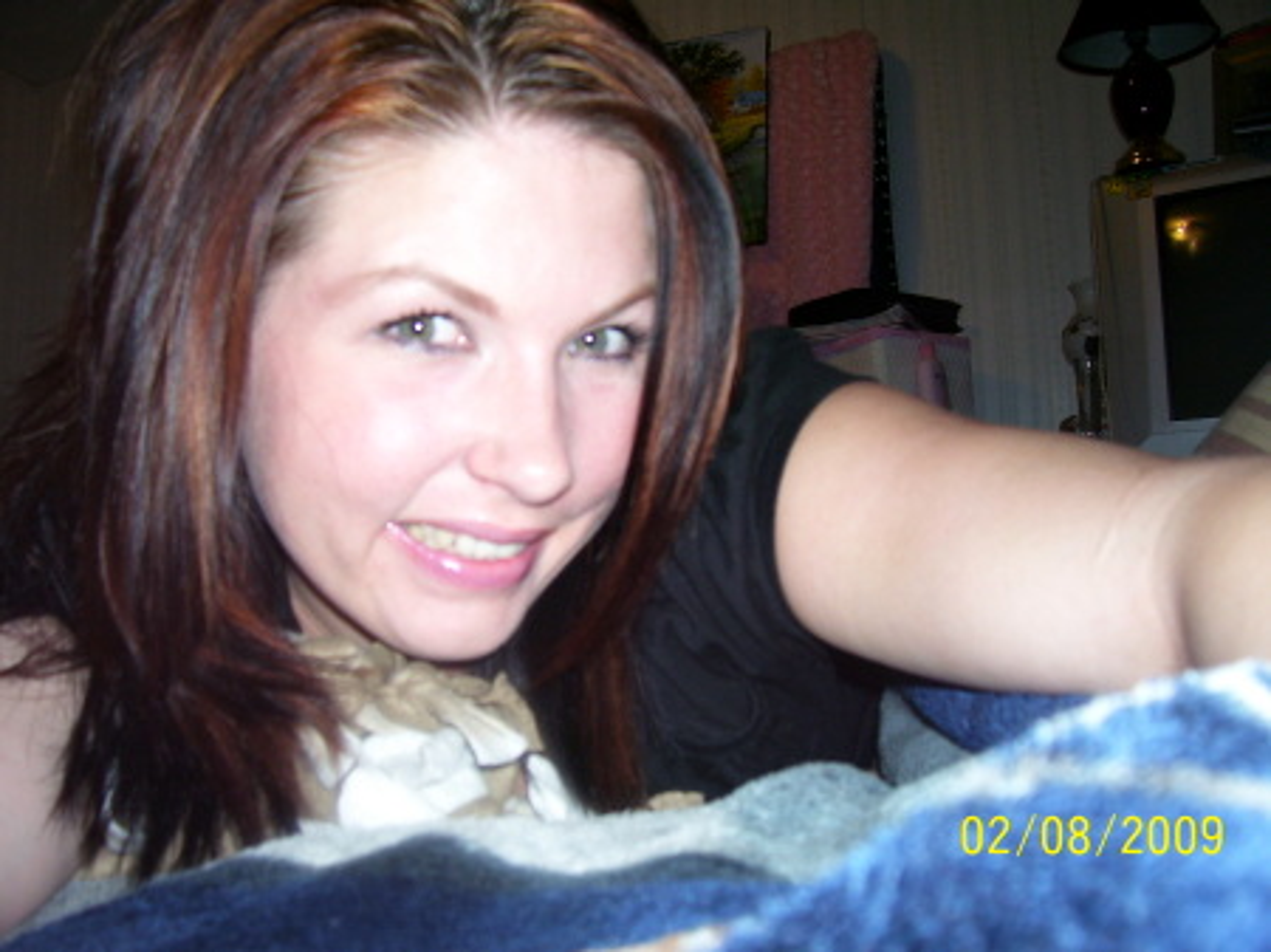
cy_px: 476
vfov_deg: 41.8
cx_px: 636
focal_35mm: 34
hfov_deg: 54.0
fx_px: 1248
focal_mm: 5.6
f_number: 2.7
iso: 125
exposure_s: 1/60
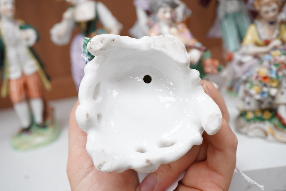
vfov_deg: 29.9
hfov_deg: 43.6
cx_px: 143
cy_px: 96
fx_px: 357
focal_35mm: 45
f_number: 9
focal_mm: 30
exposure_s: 1/125
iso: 1250
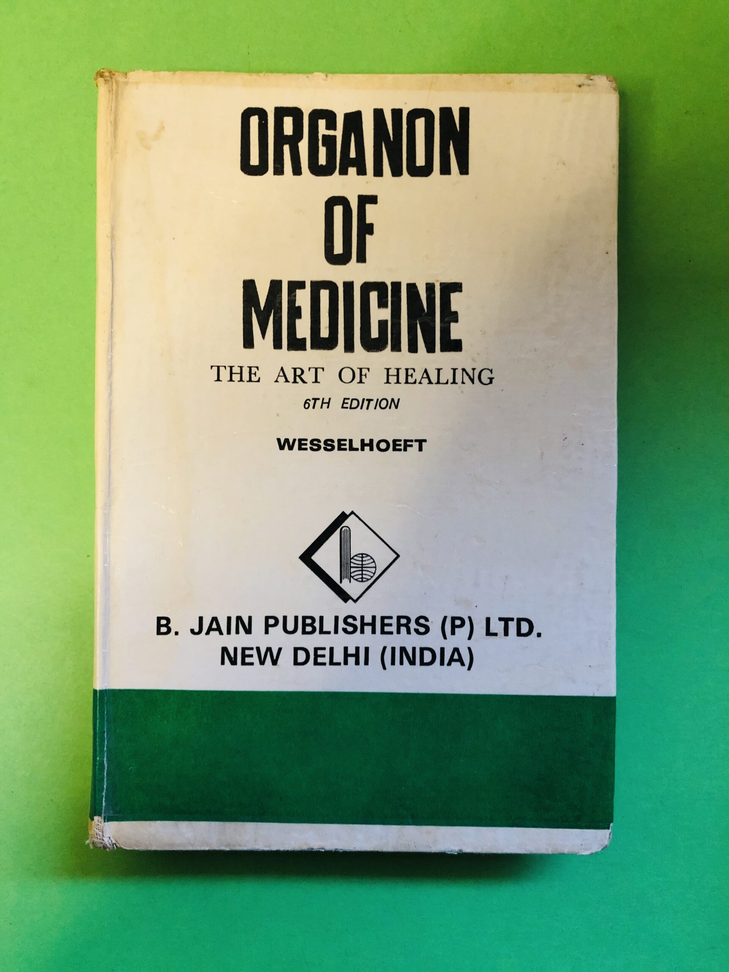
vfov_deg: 63.4
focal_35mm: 28
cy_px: 486
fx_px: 786
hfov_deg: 49.7
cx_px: 364
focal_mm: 4
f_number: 1.8
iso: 100
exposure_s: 1/11
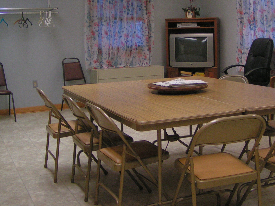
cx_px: 146
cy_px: 68
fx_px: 413
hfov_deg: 36.8
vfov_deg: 27.8
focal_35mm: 52
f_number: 2.8
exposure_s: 1/50
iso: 125
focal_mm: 5.8
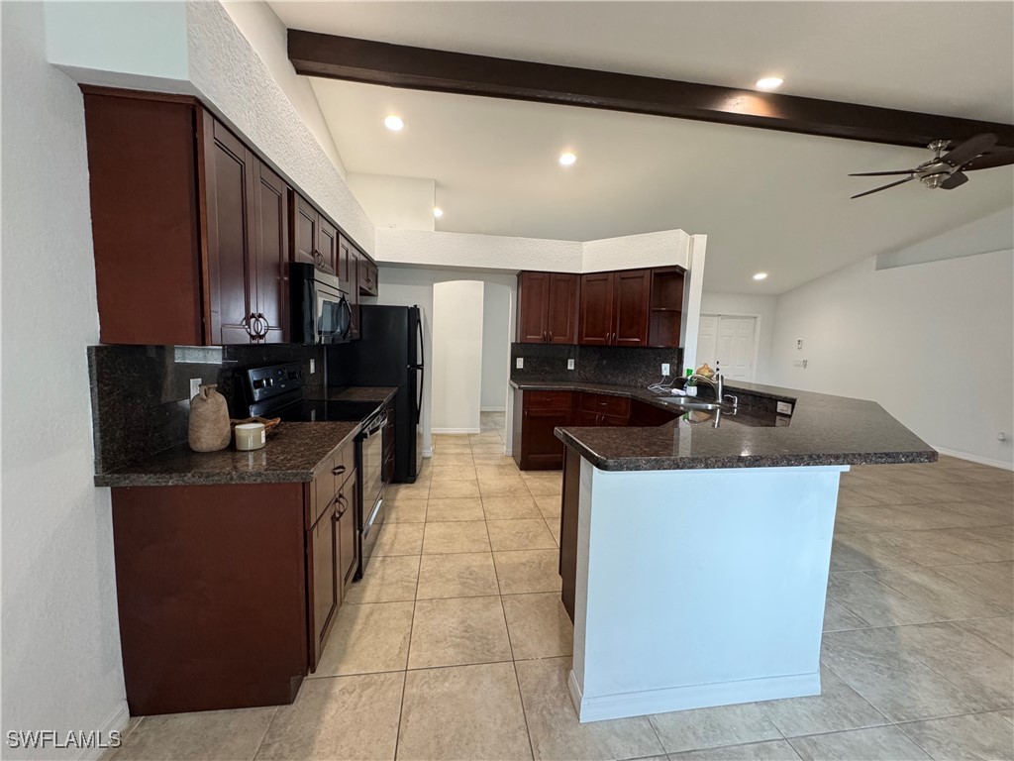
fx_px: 410
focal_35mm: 14
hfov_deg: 102.1
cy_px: 380
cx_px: 507
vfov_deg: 85.7
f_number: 2.2
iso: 320
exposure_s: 1/120
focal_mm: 2.22
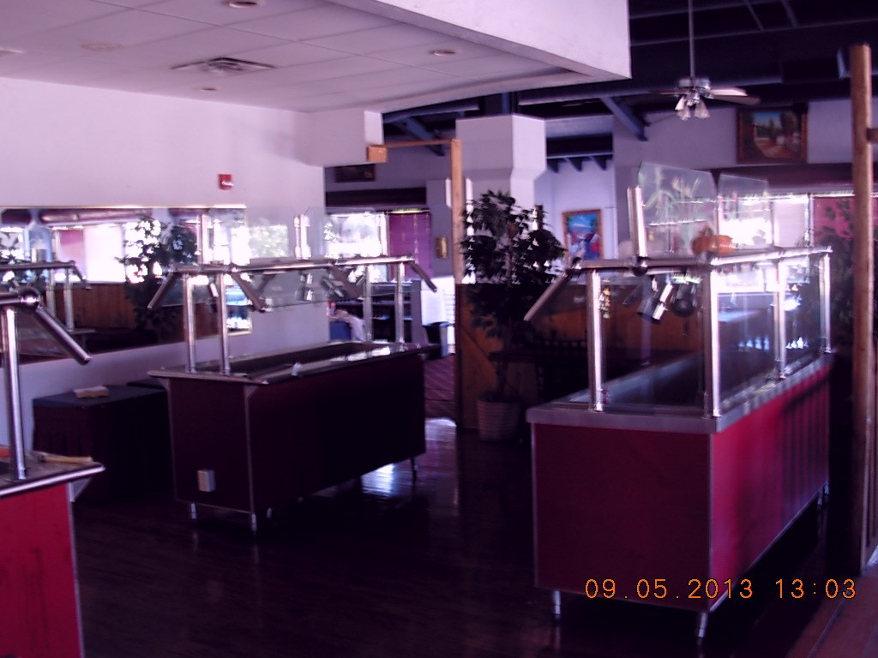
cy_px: 329
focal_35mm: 38
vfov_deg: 37.7
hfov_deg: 49.0
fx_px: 964
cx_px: 439
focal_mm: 6.3
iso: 50
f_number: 2.9
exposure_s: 1/4.6
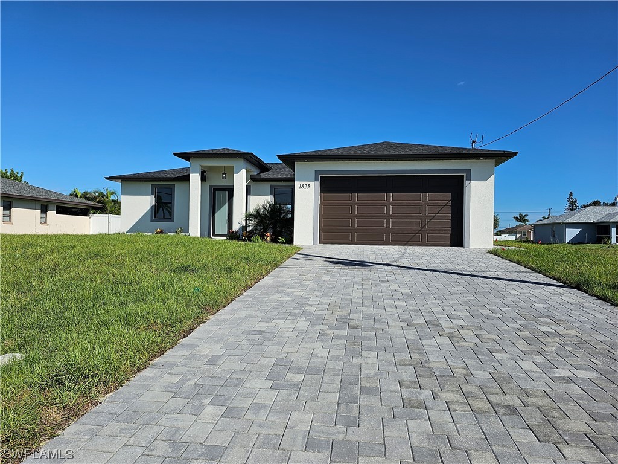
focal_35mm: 23
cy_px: 232
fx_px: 411
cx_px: 309
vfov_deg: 58.9
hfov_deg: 73.9
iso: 12
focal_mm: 6.3
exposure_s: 1/1623
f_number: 1.7
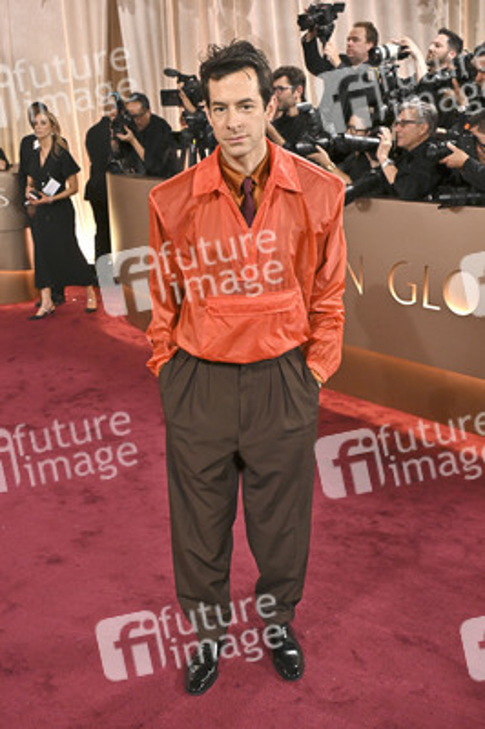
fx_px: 769
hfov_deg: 35.0
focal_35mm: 38
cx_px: 242
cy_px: 364
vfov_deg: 50.7
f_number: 5.6
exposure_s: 1/320
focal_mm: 38
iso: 2500
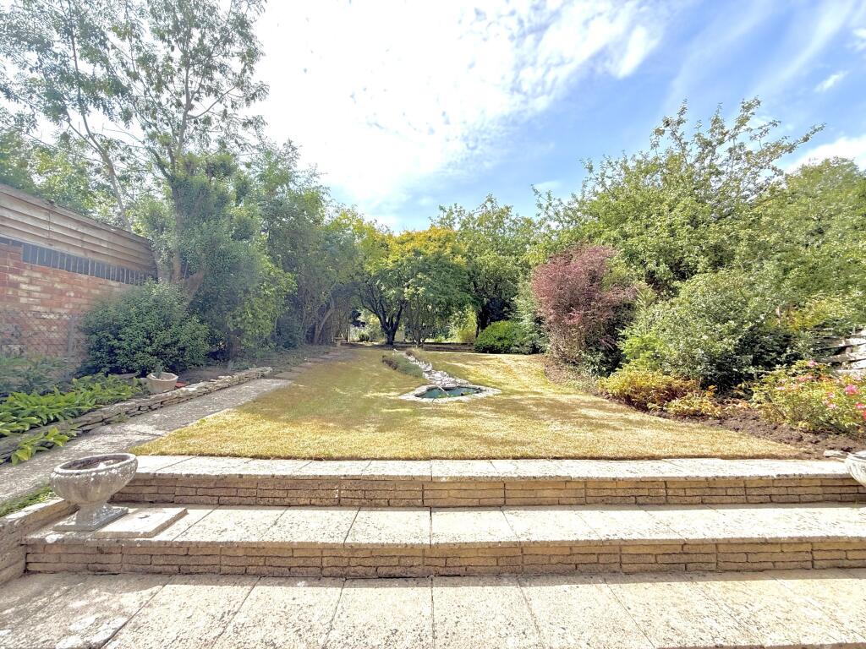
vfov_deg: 85.7
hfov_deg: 102.1
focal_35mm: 14
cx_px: 433
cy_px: 324
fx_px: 350
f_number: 2.2
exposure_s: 1/1105
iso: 64
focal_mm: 2.22
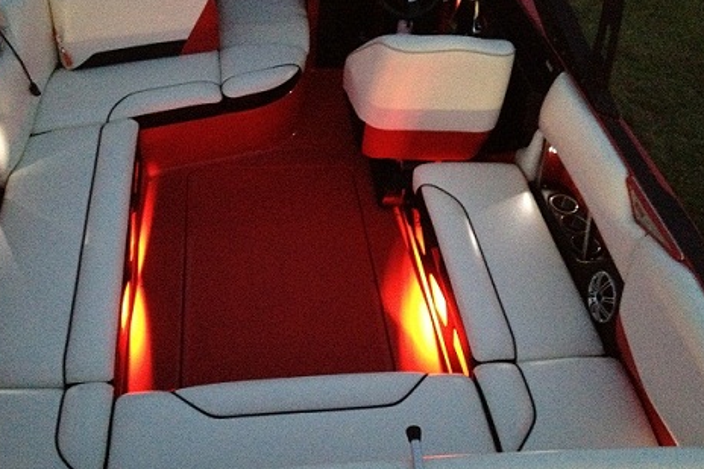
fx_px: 801
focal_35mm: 41
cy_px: 237
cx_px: 328
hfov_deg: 47.4
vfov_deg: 32.6
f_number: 2.4
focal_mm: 4.28
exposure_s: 1/15
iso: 800
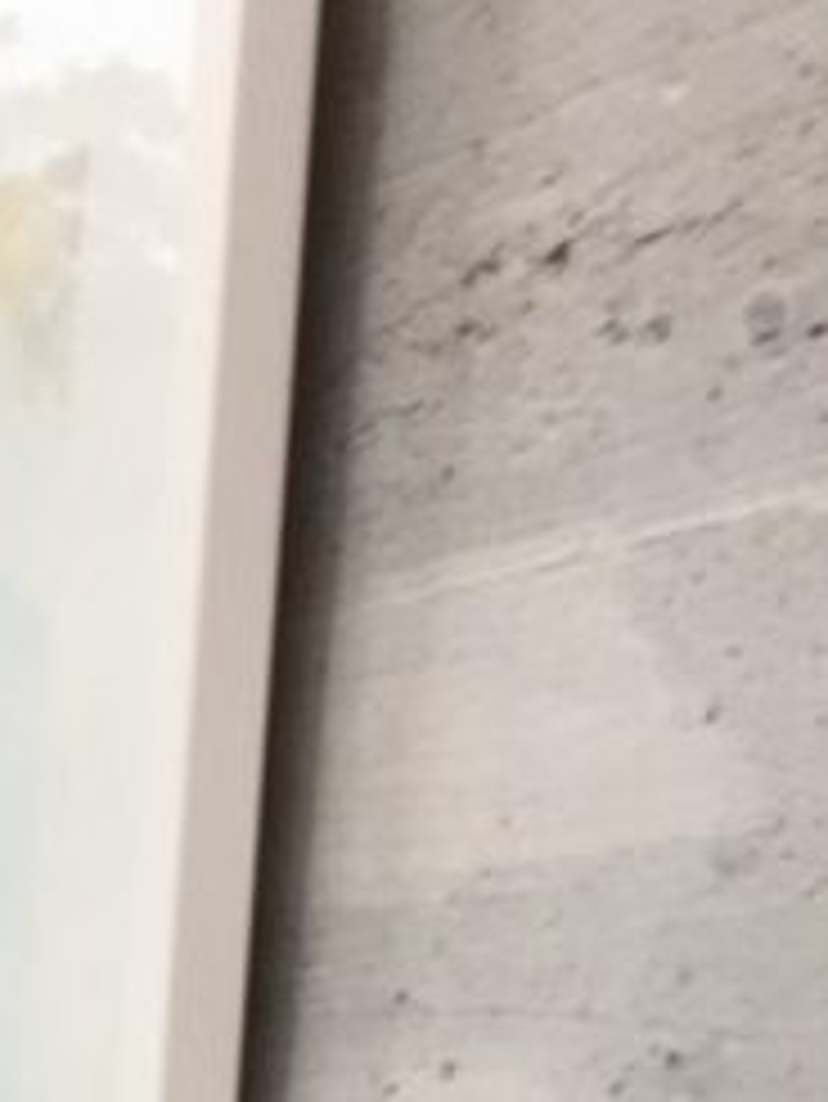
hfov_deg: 11.4
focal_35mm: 121
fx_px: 3856
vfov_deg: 15.0
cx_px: -626
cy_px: 1682
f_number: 2.2
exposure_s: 1/100
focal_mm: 4.15
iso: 40
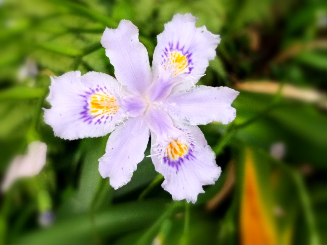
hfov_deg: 32.7
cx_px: 164
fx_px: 557
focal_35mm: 59
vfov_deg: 24.8
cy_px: 122
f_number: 1.6
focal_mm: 3.95
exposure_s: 1/60
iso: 100
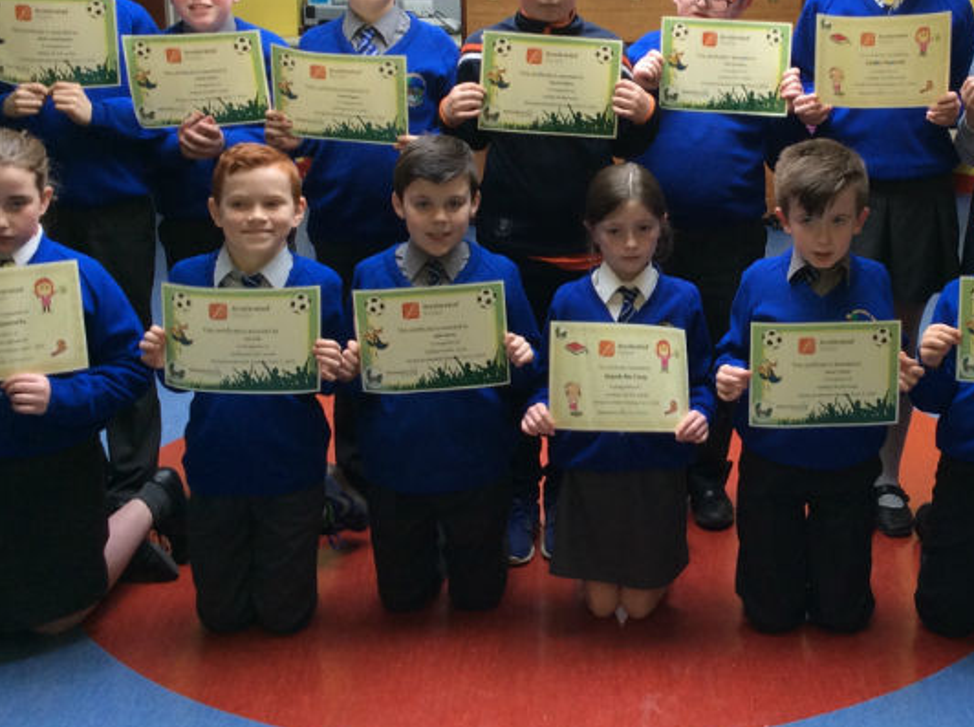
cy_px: 194
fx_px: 1657
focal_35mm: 59
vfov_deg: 24.5
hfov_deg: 32.2
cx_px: 721
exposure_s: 1/24
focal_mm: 3.3
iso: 40
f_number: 2.4
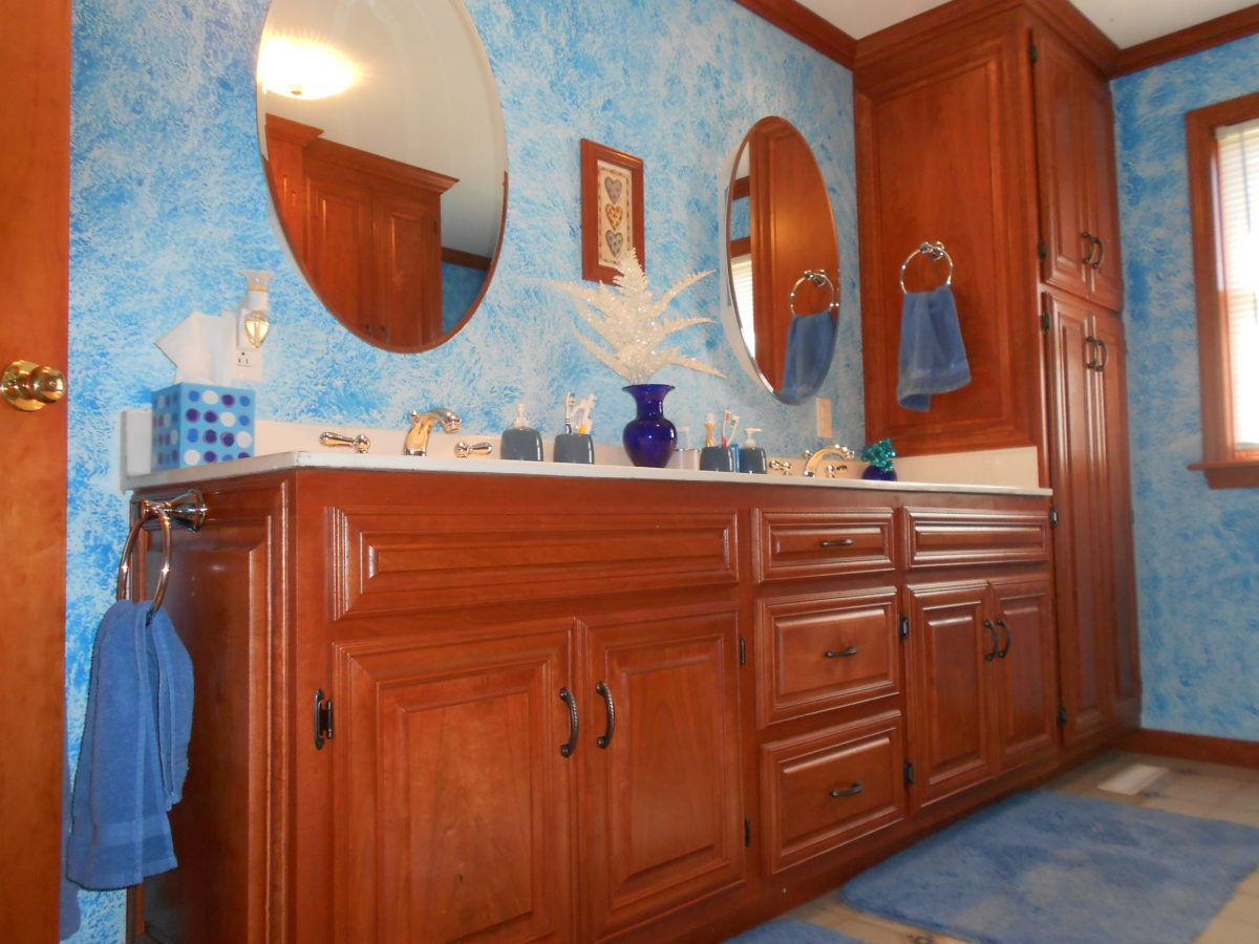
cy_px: 472
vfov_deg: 53.1
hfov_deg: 67.3
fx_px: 946
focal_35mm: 26
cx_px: 630
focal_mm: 4.6
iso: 200
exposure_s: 1/25
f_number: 3.2
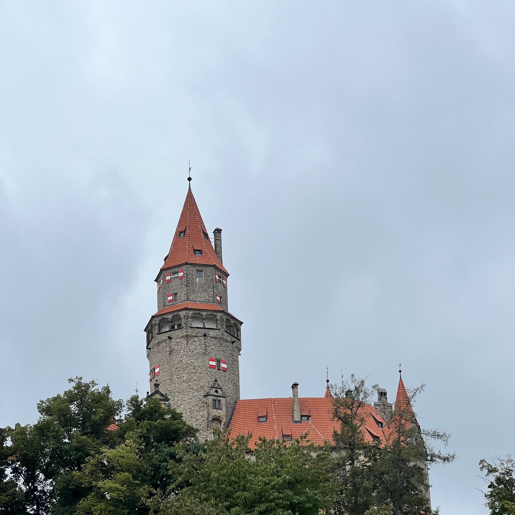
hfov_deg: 19.1
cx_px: 258
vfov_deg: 19.1
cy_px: 325
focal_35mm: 91
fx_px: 1532
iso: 32
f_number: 2.8
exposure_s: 1/258
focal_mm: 9
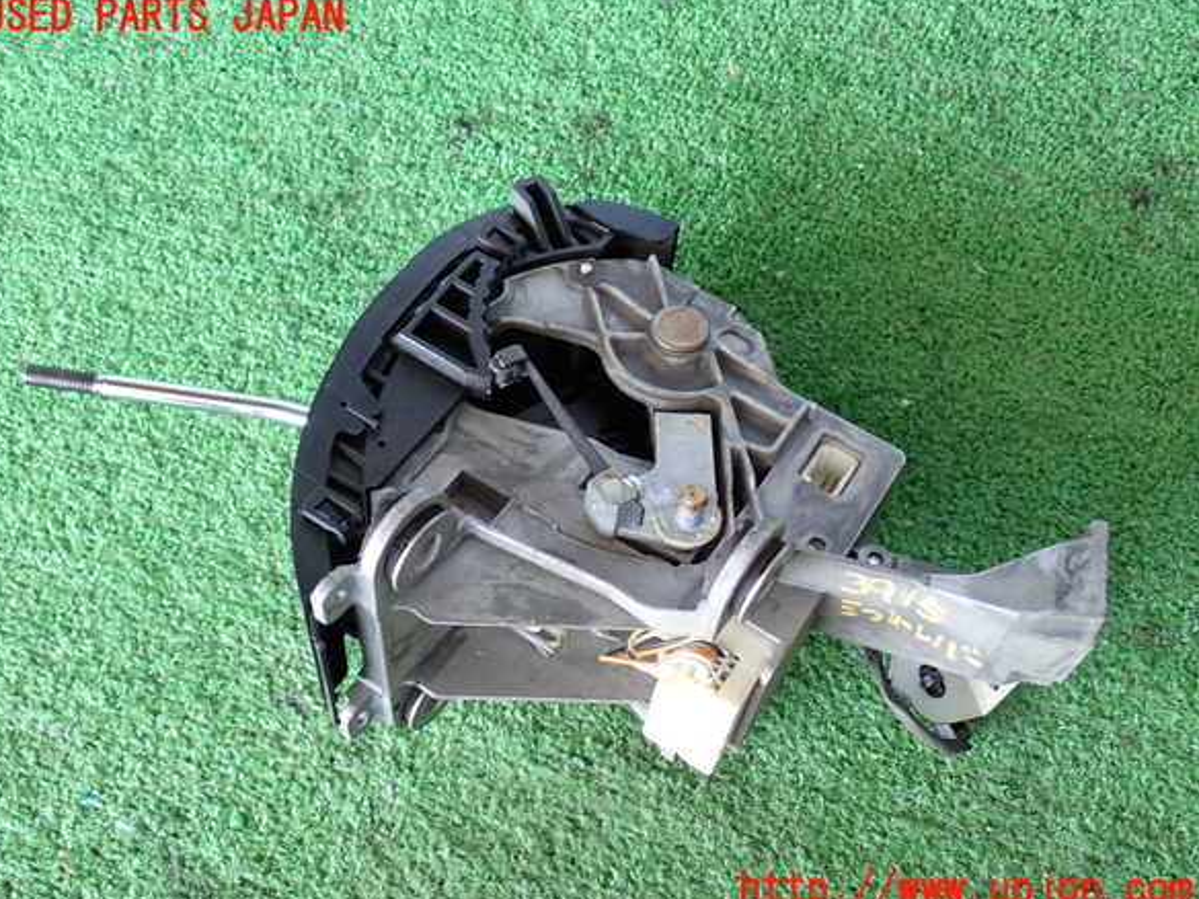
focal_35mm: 37
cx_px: 587
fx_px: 1282
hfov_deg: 50.1
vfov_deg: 38.7
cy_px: 454
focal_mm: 6.37
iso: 200
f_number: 2.5
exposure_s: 1/40
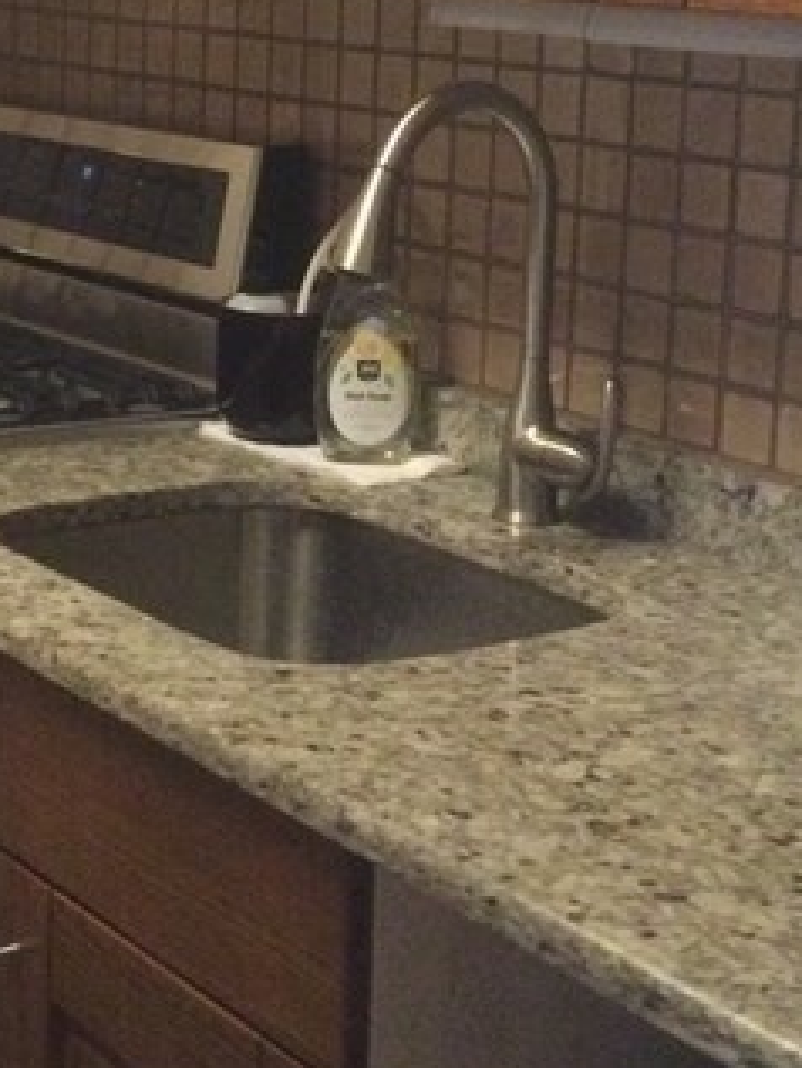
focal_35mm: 75
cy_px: 249
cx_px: 249
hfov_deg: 19.6
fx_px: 2315
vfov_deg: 25.6
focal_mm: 3.3
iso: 320
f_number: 2.4
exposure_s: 1/15
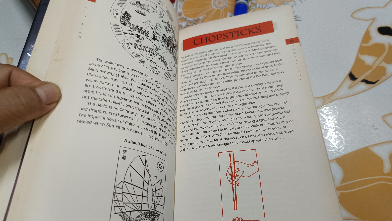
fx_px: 281
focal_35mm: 27
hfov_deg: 69.9
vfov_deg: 42.8
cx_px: 193
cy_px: 122
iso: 1095
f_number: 1.7
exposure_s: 1/50
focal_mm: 5.31
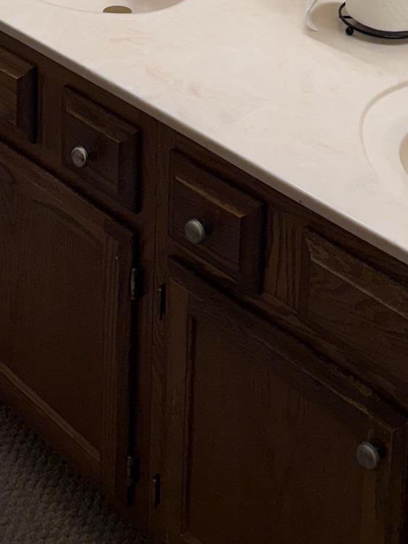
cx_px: 139
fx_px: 1147
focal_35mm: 73
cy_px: -282
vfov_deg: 21.9
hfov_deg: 20.1
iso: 80
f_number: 1.78
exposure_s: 1/120
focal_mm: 6.76
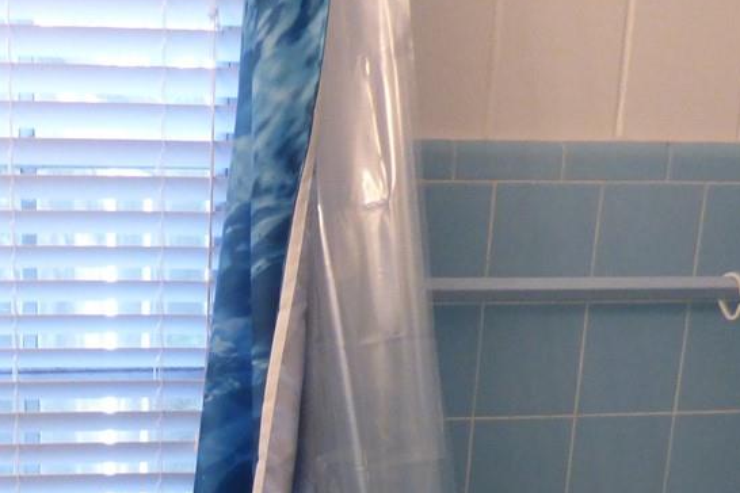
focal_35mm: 61
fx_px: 1254
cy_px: 753
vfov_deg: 19.3
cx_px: 85
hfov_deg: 31.5
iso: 400
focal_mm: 3.58
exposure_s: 1/30
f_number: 2.8
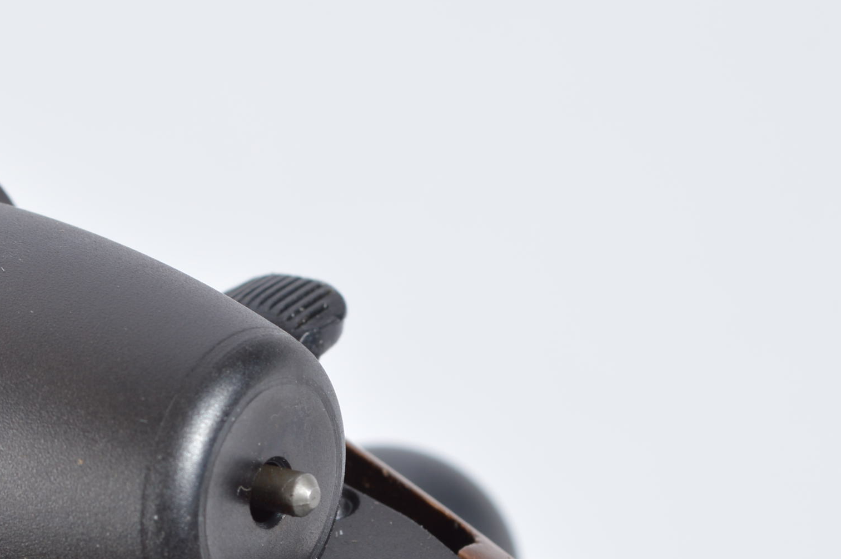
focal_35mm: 164
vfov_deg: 8.3
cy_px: 482
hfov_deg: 12.4
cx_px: 46
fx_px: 3828
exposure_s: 1/125
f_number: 11
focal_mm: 55
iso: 100
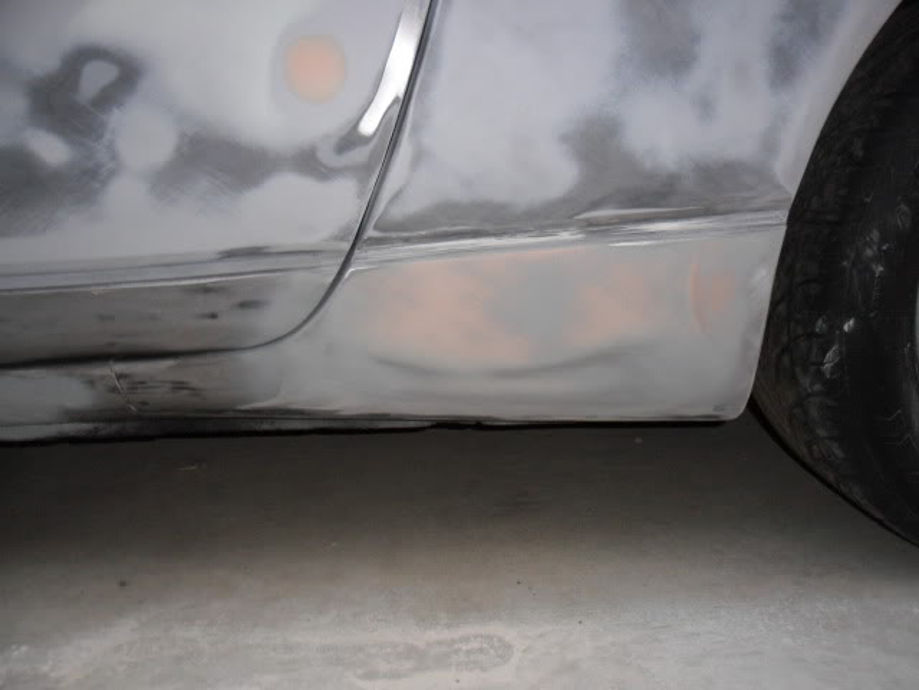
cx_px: 460
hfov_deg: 65.3
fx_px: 717
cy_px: 345
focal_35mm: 27
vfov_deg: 51.4
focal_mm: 4.9
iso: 200
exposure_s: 1/45
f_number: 3.5
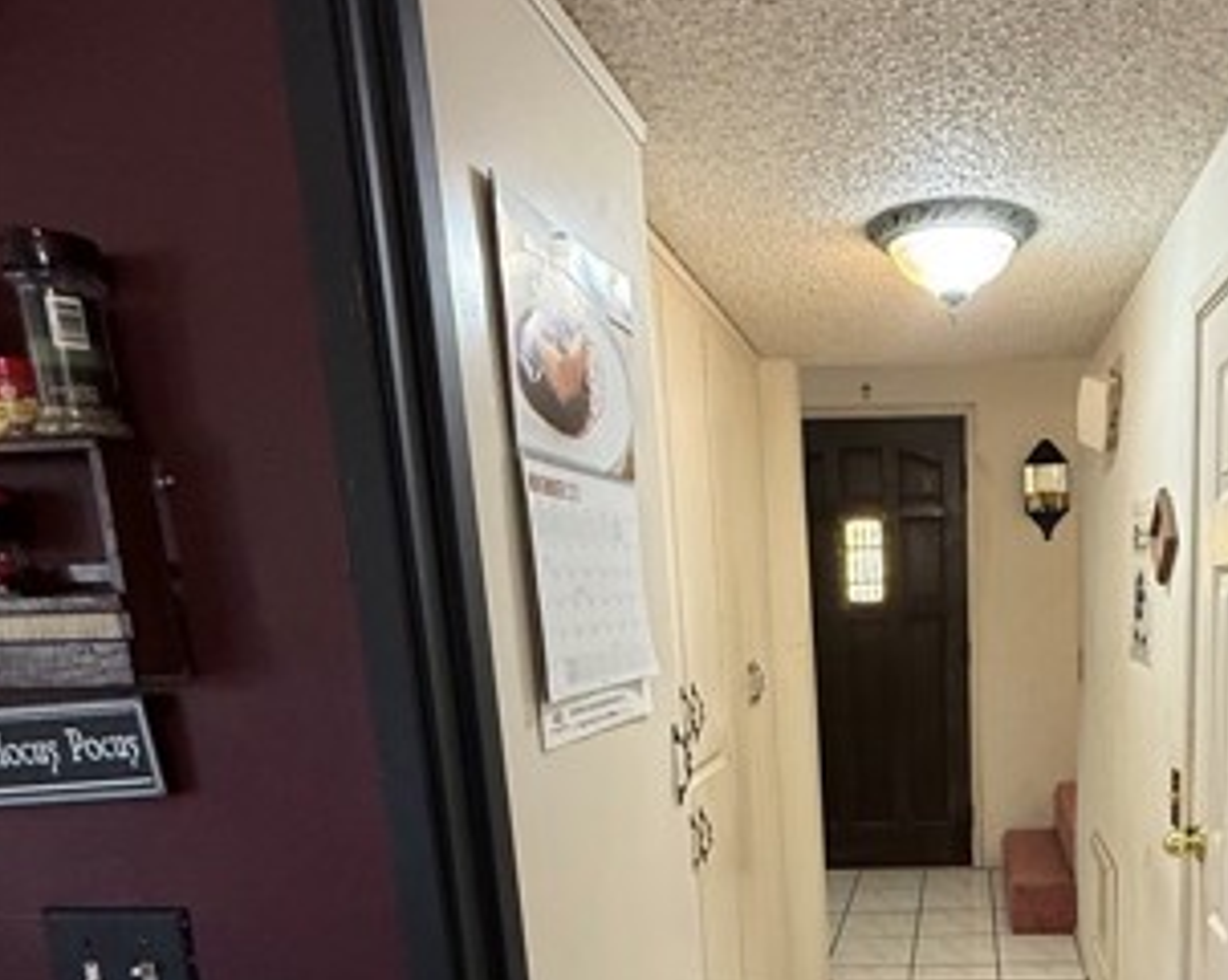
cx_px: 947
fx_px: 1053
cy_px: 805
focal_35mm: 29
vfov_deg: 46.8
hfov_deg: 56.9
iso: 200
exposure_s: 1/60
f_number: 2.2
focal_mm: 2.22
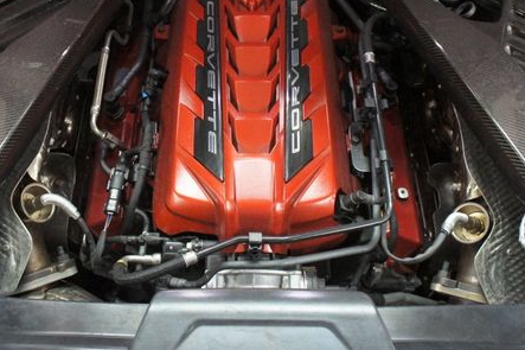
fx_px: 569
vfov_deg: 33.8
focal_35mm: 39
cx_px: 206
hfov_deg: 49.2
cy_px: 107
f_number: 4.5
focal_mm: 18
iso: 3200
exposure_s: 1/40
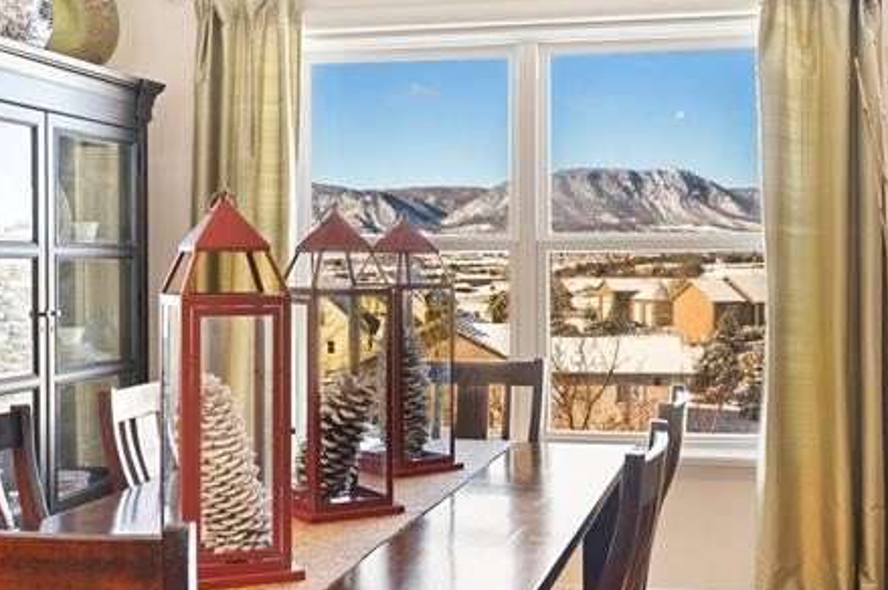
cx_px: 473
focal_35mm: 51
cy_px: 267
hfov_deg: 38.9
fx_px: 1257
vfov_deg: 26.4
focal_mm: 35
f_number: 8
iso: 250
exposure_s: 1/5
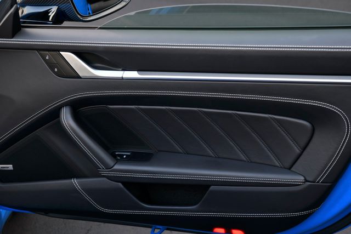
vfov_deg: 19.5
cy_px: 117
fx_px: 683
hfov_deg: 28.8
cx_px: 176
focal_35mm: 70
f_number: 6.3
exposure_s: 1/80
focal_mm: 70
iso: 500
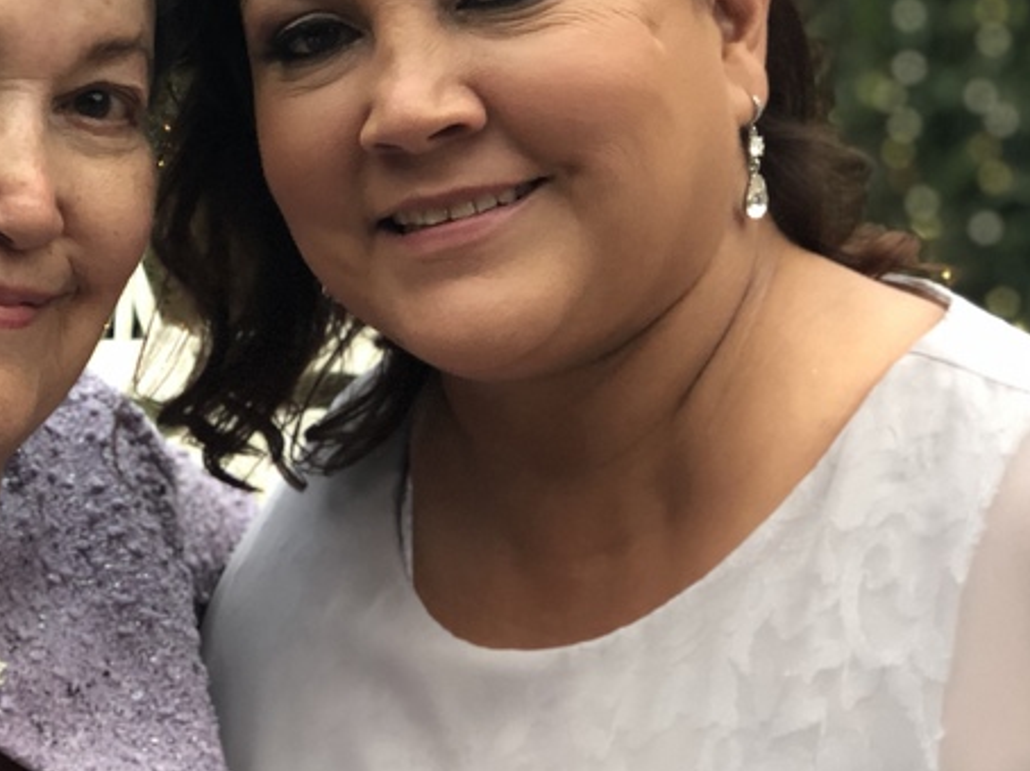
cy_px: 249
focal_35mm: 104
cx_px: 180
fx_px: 3093
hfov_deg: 18.7
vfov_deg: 14.2
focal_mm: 6
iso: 125
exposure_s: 1/30
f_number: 2.4
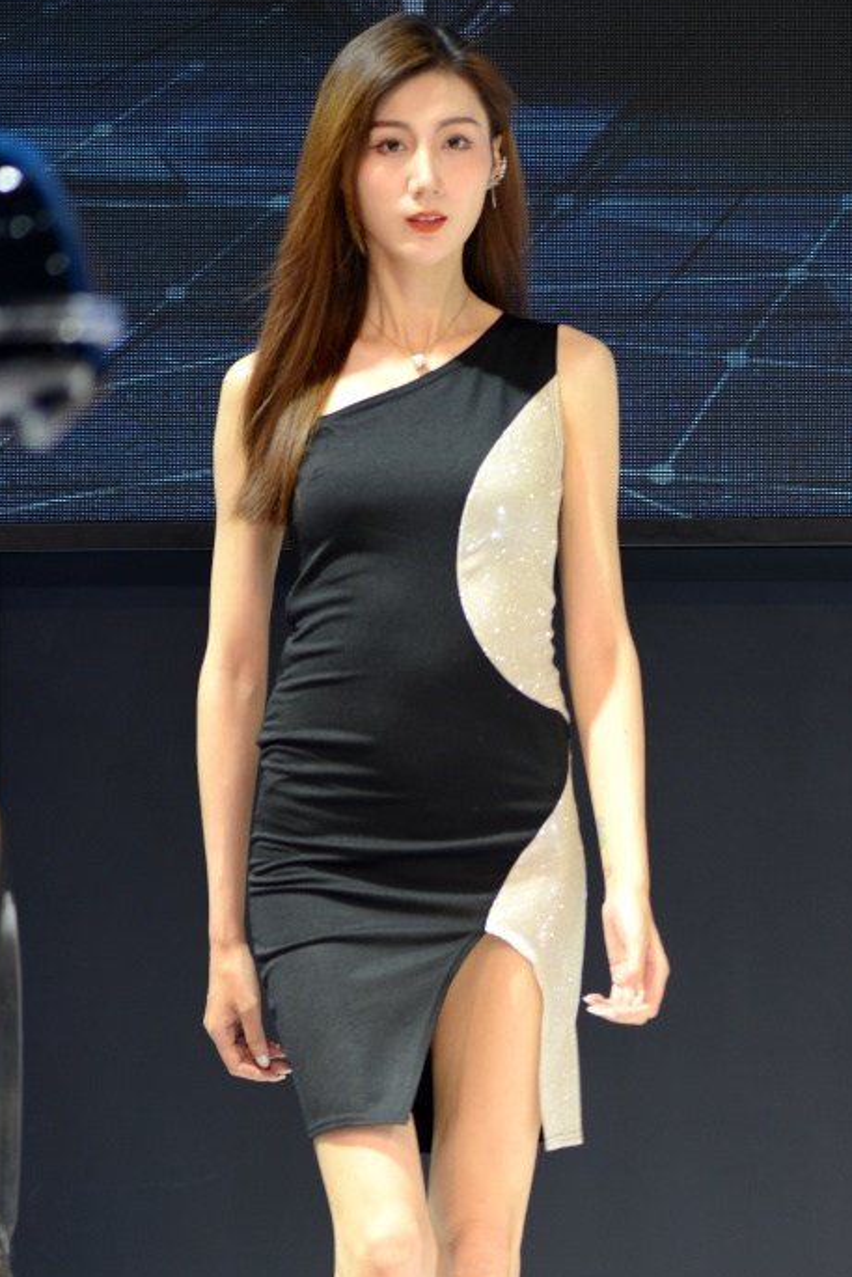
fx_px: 6528
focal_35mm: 184
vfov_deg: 11.2
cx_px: 581
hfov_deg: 7.5
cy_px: 882
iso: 200
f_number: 3.5
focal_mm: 105
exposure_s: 1/125
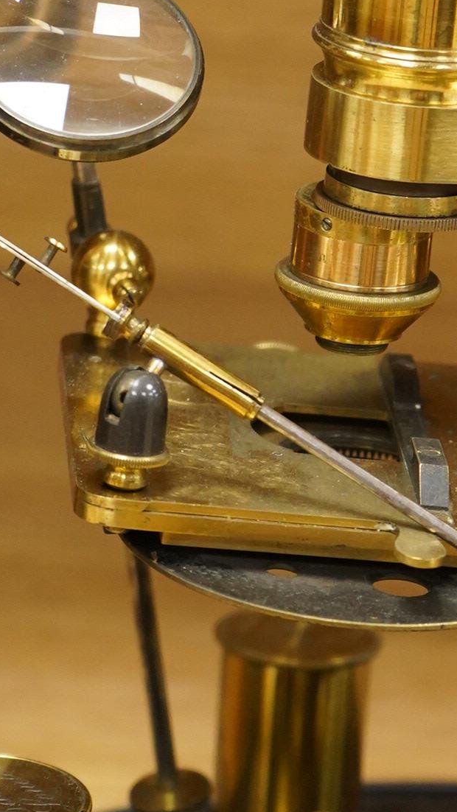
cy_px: 64
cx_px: 415
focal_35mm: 200
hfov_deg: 6.1
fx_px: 4308
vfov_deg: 10.7
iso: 4000
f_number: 5.6
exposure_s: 1/125
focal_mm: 70
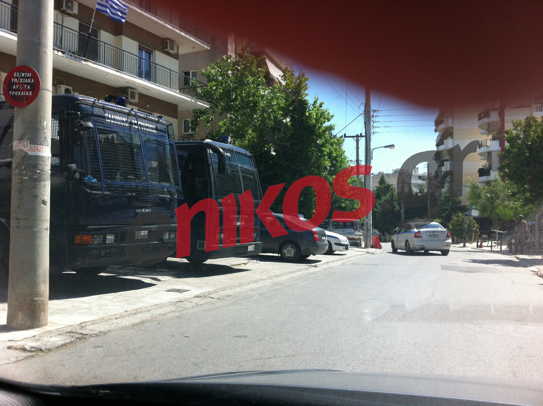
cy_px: 203
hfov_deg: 52.7
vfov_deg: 40.6
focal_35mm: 35
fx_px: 548
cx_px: 272
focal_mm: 3.85
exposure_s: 1/718
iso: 80
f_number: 2.8
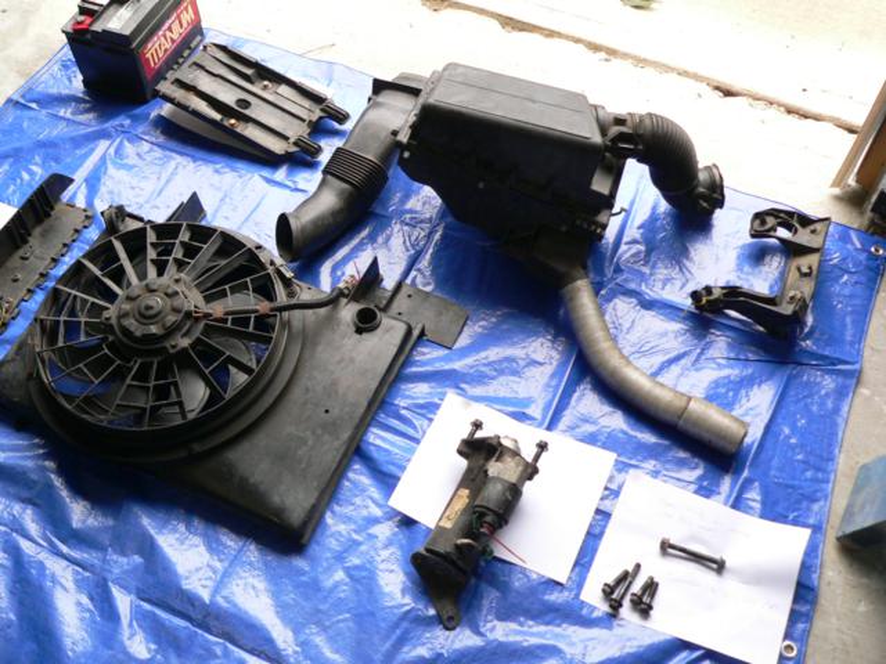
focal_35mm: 36
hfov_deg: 51.4
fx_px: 921
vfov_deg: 39.7
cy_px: 332
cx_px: 443
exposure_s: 1/60
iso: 200
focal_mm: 6
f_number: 2.8
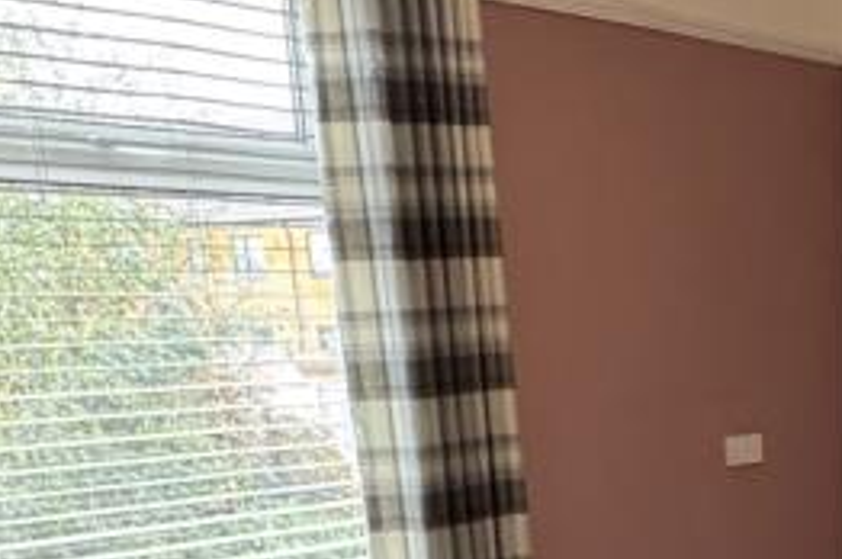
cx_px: 803
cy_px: 742
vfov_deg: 21.3
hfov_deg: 32.8
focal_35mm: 57
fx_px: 1331
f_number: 2.2
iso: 320
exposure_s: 1/88
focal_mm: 2.22
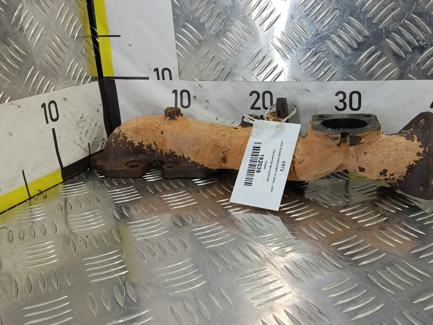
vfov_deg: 46.8
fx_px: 375
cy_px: 149
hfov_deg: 59.1
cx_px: 274
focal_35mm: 30
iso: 121
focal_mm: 4.11
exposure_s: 1/50
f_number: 1.6
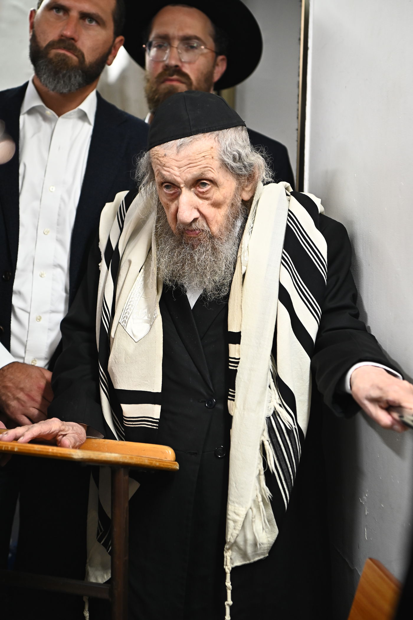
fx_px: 1205
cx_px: 206
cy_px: 310
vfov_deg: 28.8
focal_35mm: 70
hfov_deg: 19.5
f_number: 3.5
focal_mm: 70
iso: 1250
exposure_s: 1/200
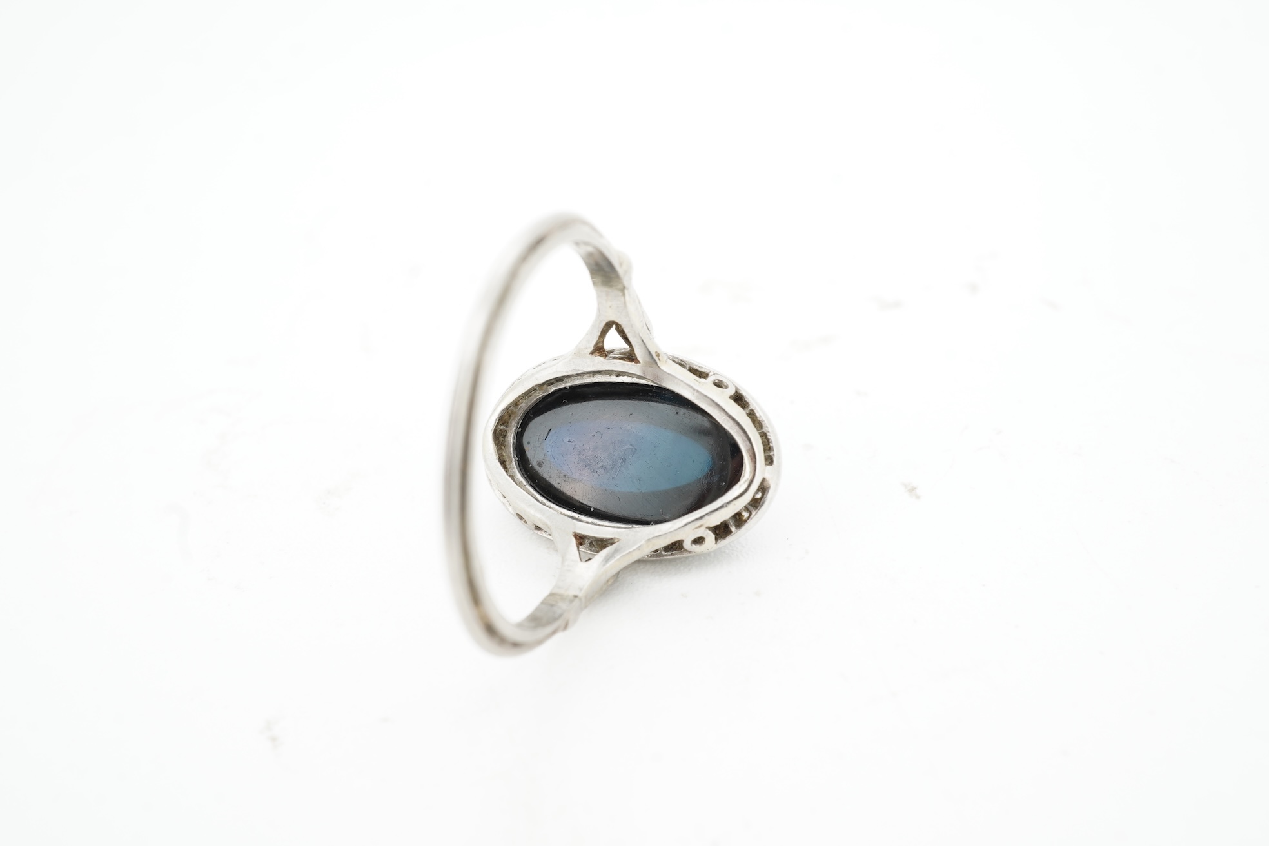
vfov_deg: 29.9
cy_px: 423
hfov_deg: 43.6
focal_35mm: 45
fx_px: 1586
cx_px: 634
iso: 160
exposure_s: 1/50
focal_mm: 30
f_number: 22
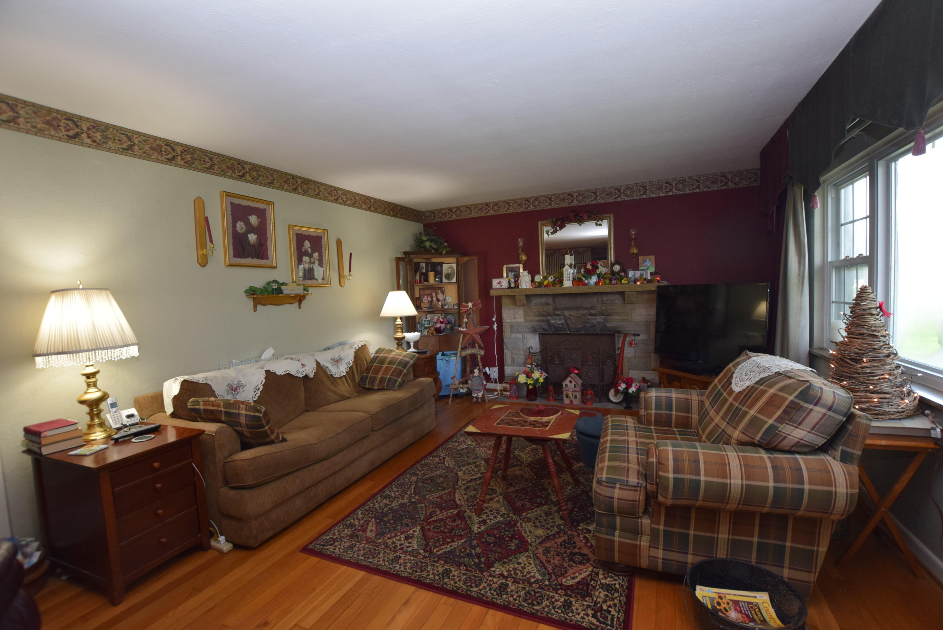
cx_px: 472
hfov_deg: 100.3
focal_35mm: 15
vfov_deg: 77.4
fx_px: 393
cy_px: 315
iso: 800
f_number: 5
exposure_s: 1/100
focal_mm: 10
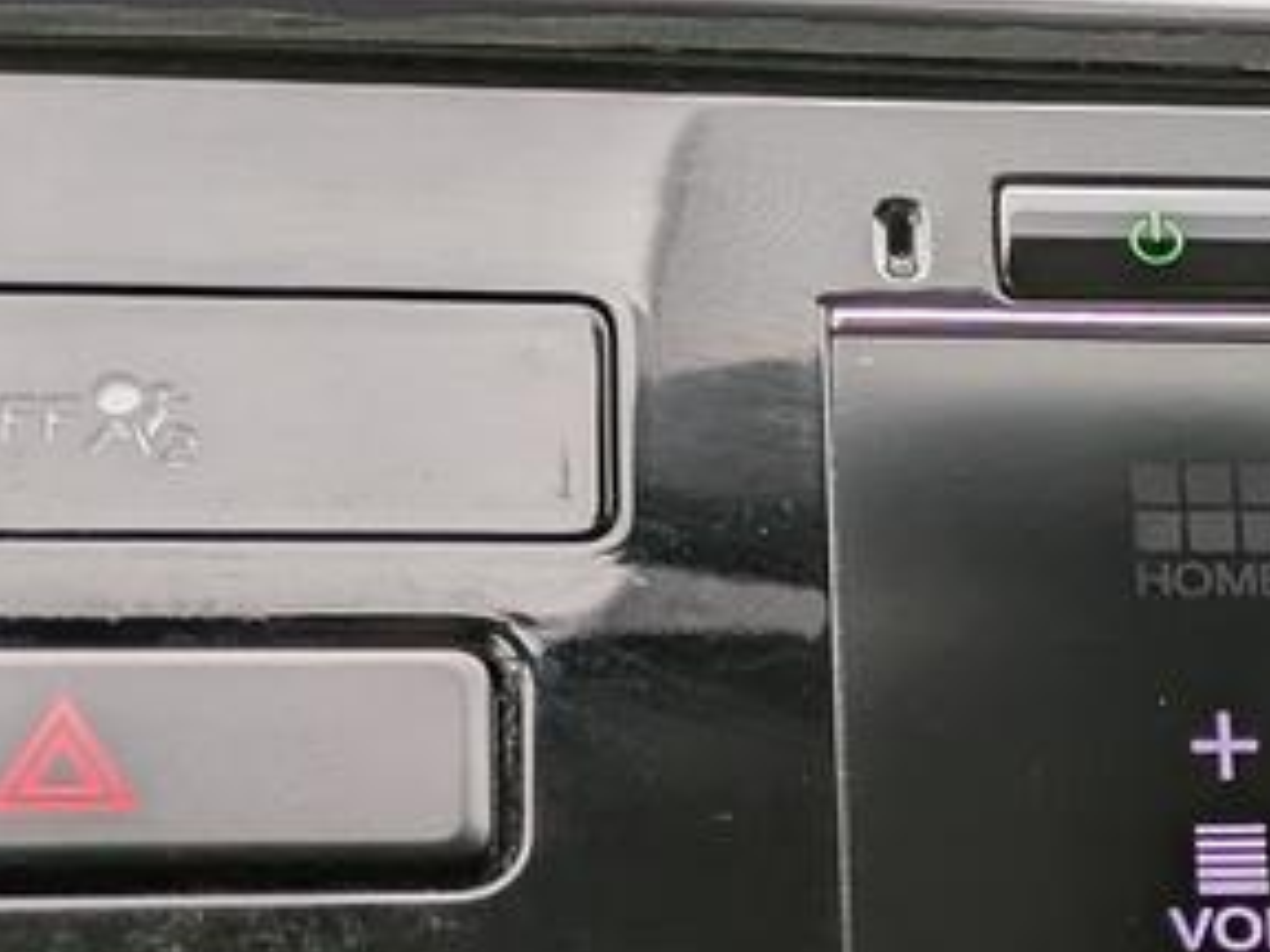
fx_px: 4072
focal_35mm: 111
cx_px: 2141
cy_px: 1375
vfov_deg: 12.7
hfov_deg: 15.7
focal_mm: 5.43
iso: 49
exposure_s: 1/120
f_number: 1.89
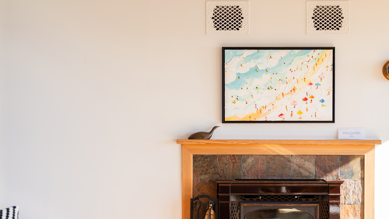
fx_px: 835
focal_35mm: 81
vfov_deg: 14.9
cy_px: 148
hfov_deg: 26.1
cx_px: 254
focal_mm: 50
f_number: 1.2
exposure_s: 1/2500
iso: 80
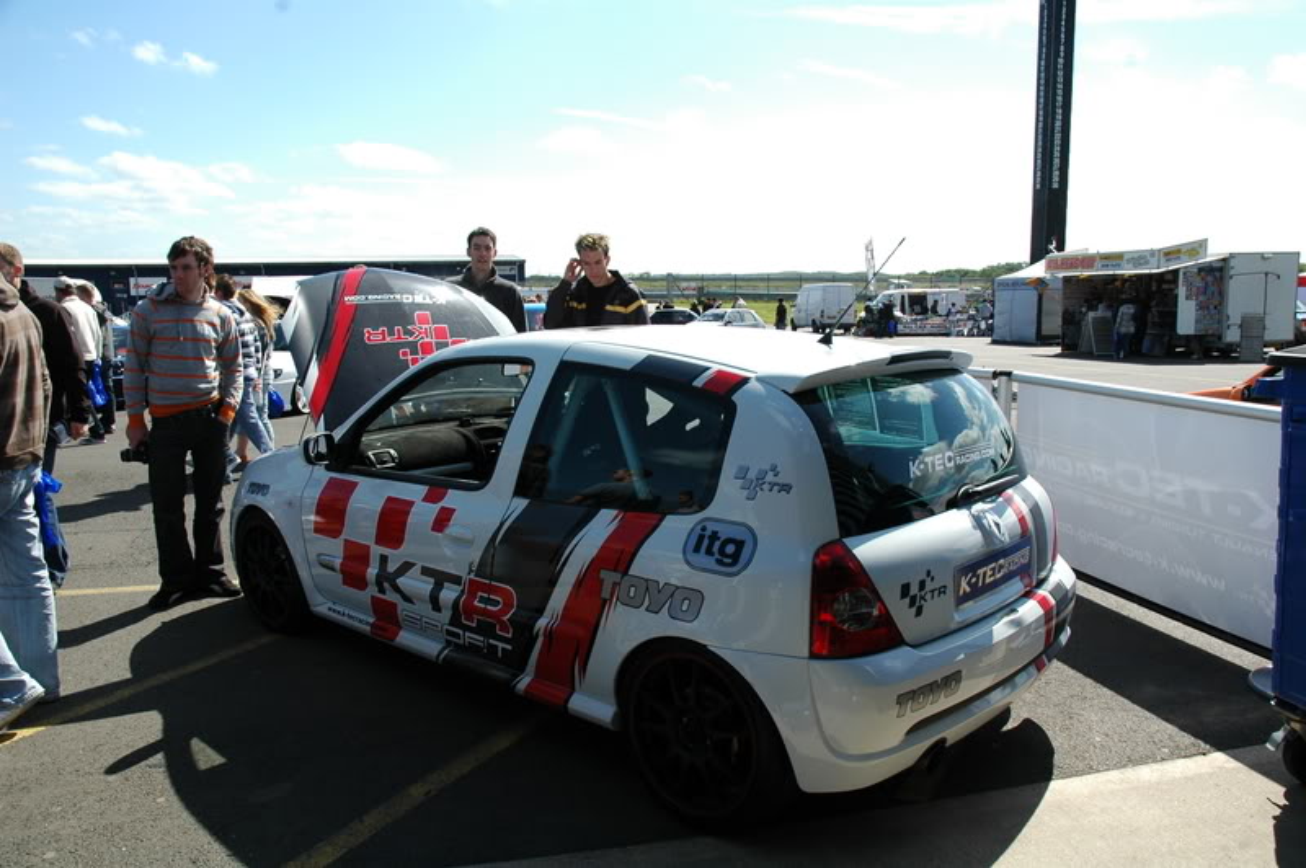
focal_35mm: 27
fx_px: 979
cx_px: 653
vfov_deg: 47.9
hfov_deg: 67.4
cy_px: 434
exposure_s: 1/500
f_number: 8
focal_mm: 18
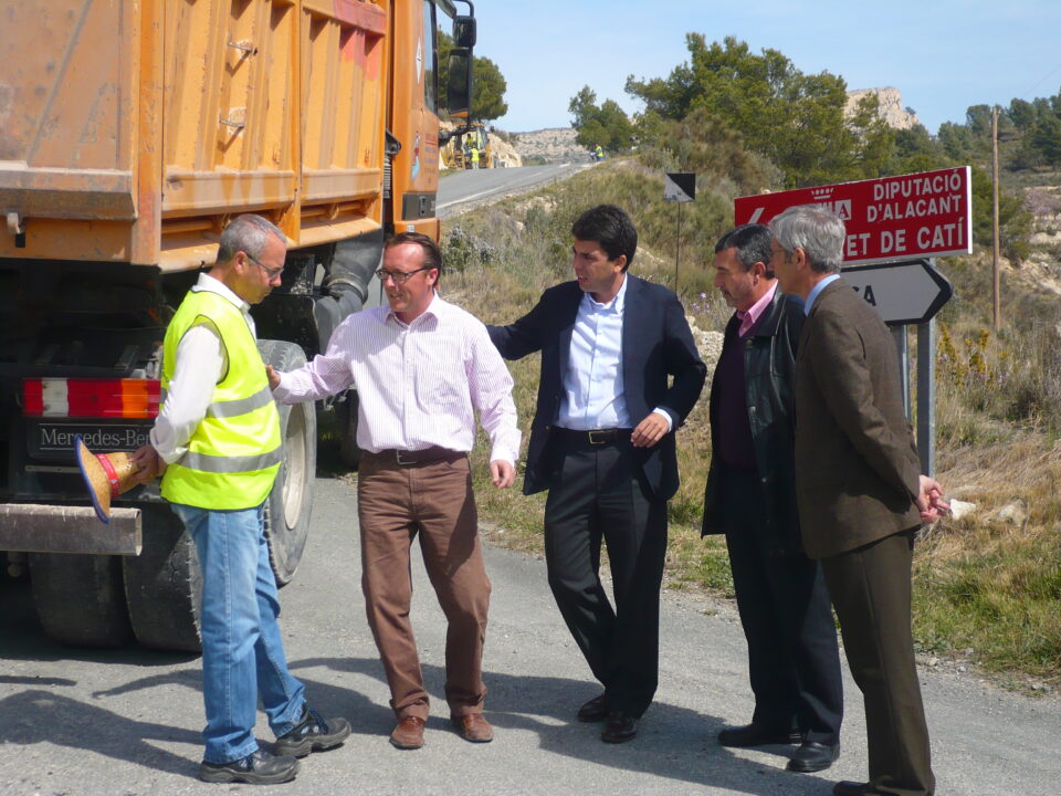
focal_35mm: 74
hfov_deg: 26.3
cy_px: 398
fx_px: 2268
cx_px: 530
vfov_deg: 19.9
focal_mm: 12.2
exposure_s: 1/640
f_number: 4.2
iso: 100
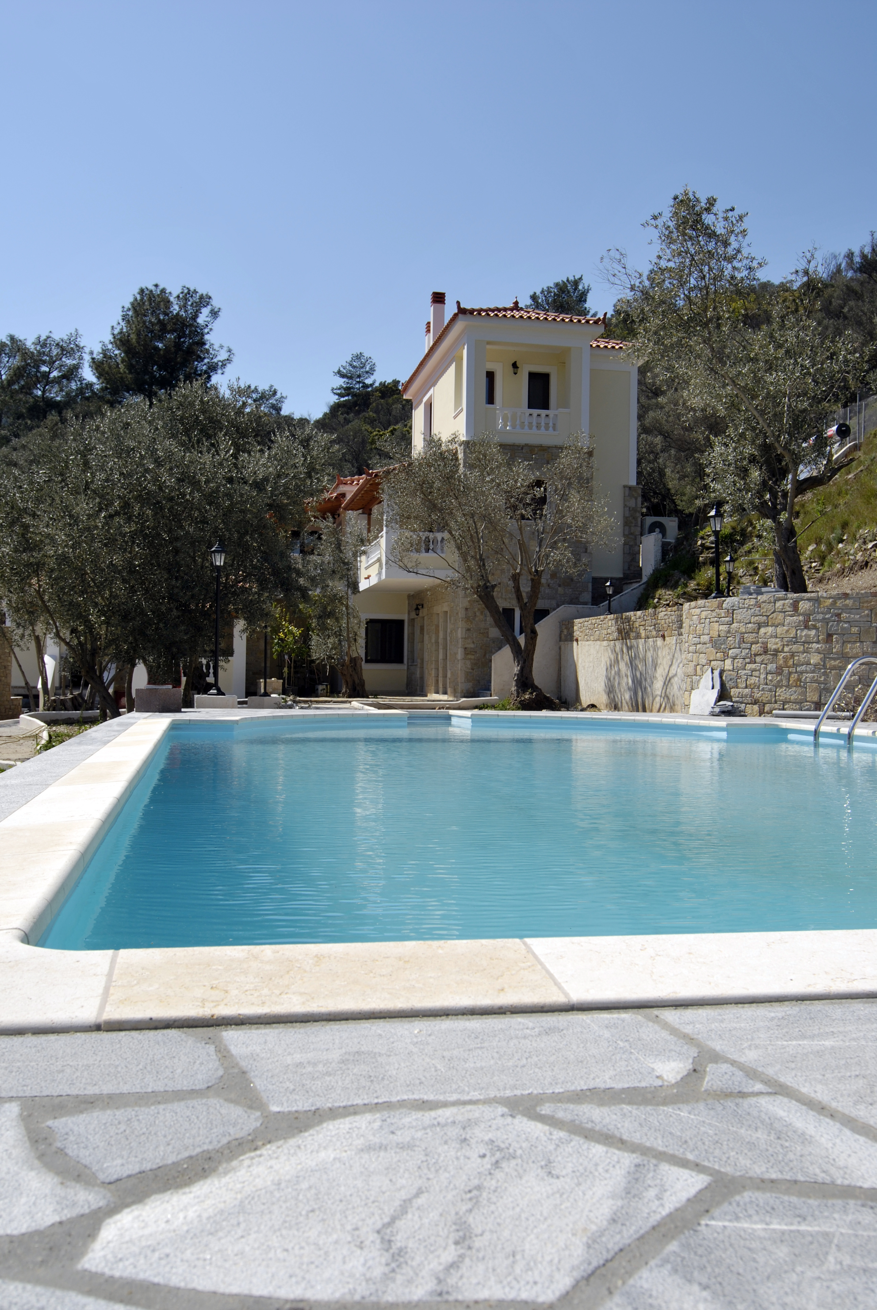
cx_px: 438
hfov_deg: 40.1
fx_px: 1202
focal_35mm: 33
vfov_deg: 57.2
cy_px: 655
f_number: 8
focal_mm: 22
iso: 100
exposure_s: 1/320
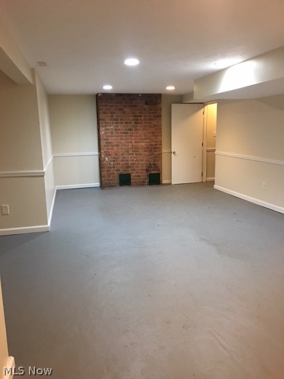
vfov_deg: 61.7
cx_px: 142
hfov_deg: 48.2
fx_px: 317
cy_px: 190
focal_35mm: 29
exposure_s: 1/10
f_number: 2.2
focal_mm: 4.15
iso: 100
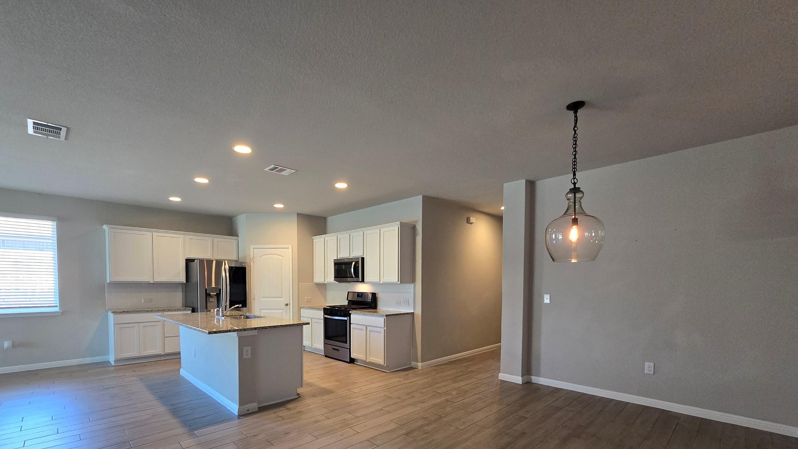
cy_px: 298
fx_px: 317
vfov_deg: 68.7
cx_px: 380
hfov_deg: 102.9
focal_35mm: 15
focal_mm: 2.2
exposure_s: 1/60
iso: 250
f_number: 2.2
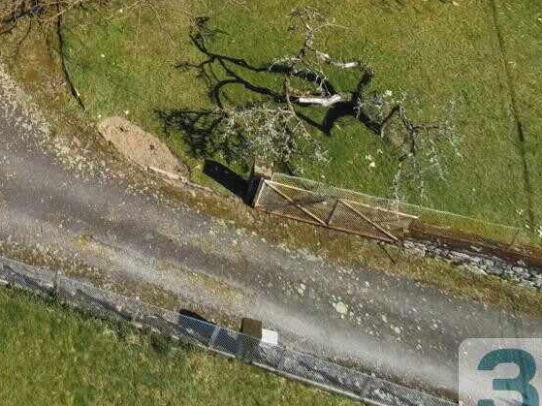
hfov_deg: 22.9
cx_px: -90
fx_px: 1237
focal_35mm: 79
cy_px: -254
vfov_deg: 16.5
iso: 177
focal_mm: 4
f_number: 2.4
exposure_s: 1/1923
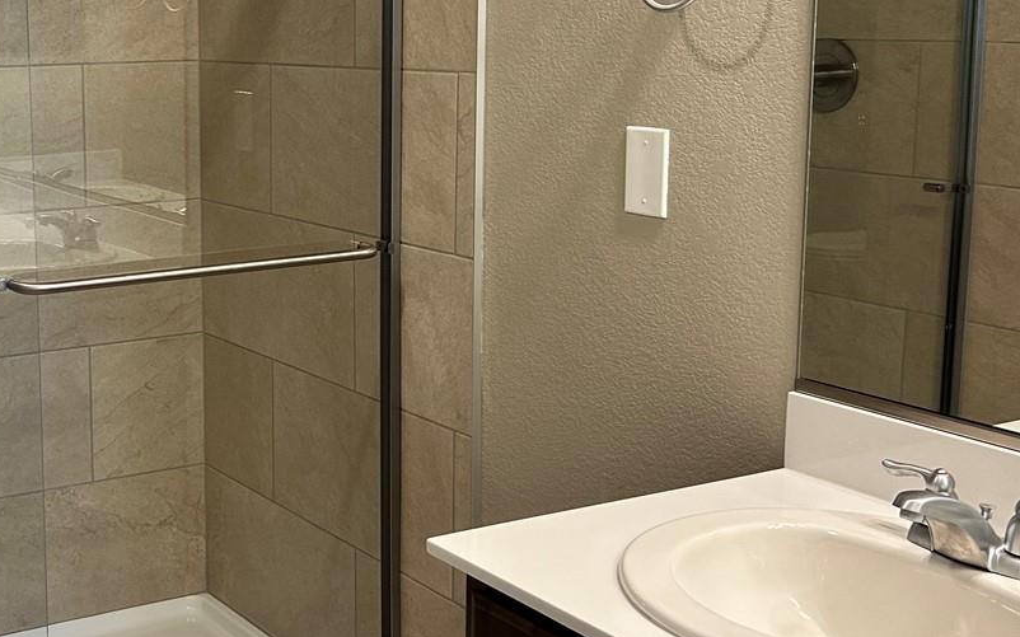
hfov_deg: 35.4
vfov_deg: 23.5
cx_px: 167
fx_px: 1529
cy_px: 234
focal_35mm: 55
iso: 125
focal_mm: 5.7
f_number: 1.5
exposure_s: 1/60
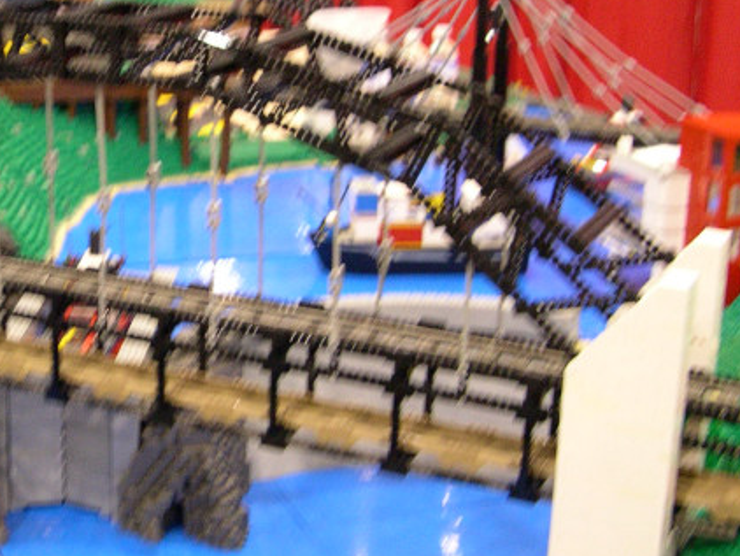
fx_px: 1540
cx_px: 88
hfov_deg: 26.2
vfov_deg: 20.5
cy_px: 303
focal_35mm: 72
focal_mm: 8
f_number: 2.8
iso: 400
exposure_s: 1/12.4
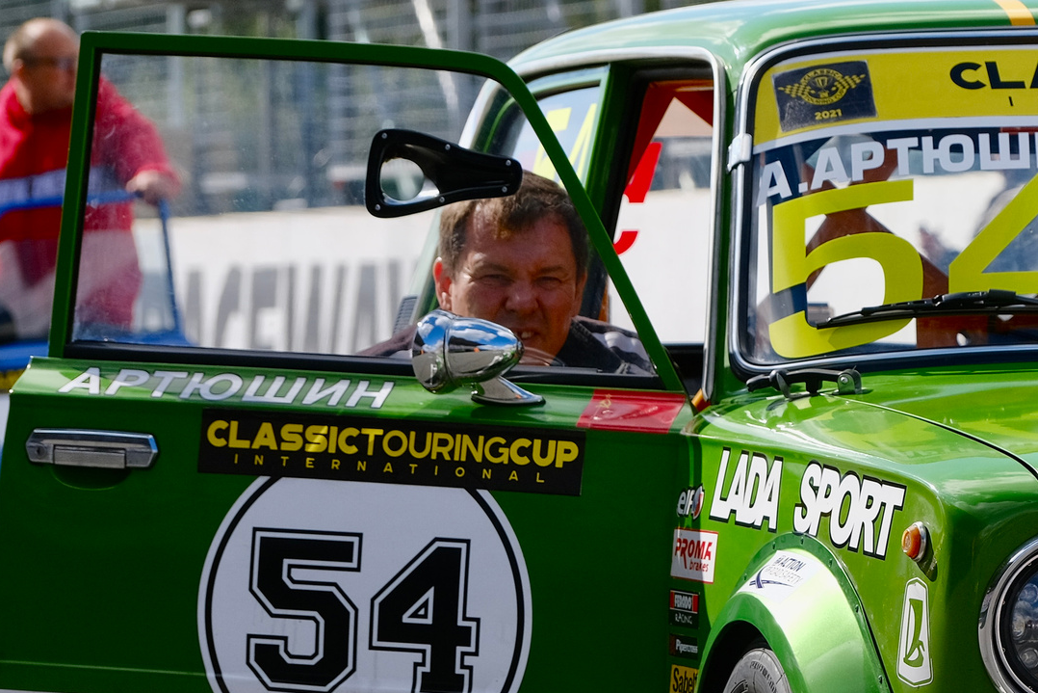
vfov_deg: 4.3
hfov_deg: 6.4
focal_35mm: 323
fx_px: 9314
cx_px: 1089
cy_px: 422
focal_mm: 90.9
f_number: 5
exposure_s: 1/950
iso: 160
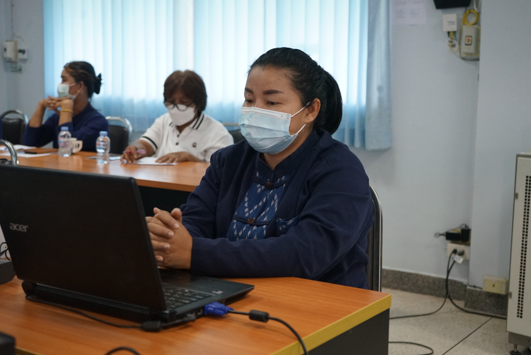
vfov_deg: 26.5
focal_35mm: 51
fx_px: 753
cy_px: 178
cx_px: 266
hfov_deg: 38.9
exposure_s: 1/160
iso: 2500
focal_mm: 51
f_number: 4.5
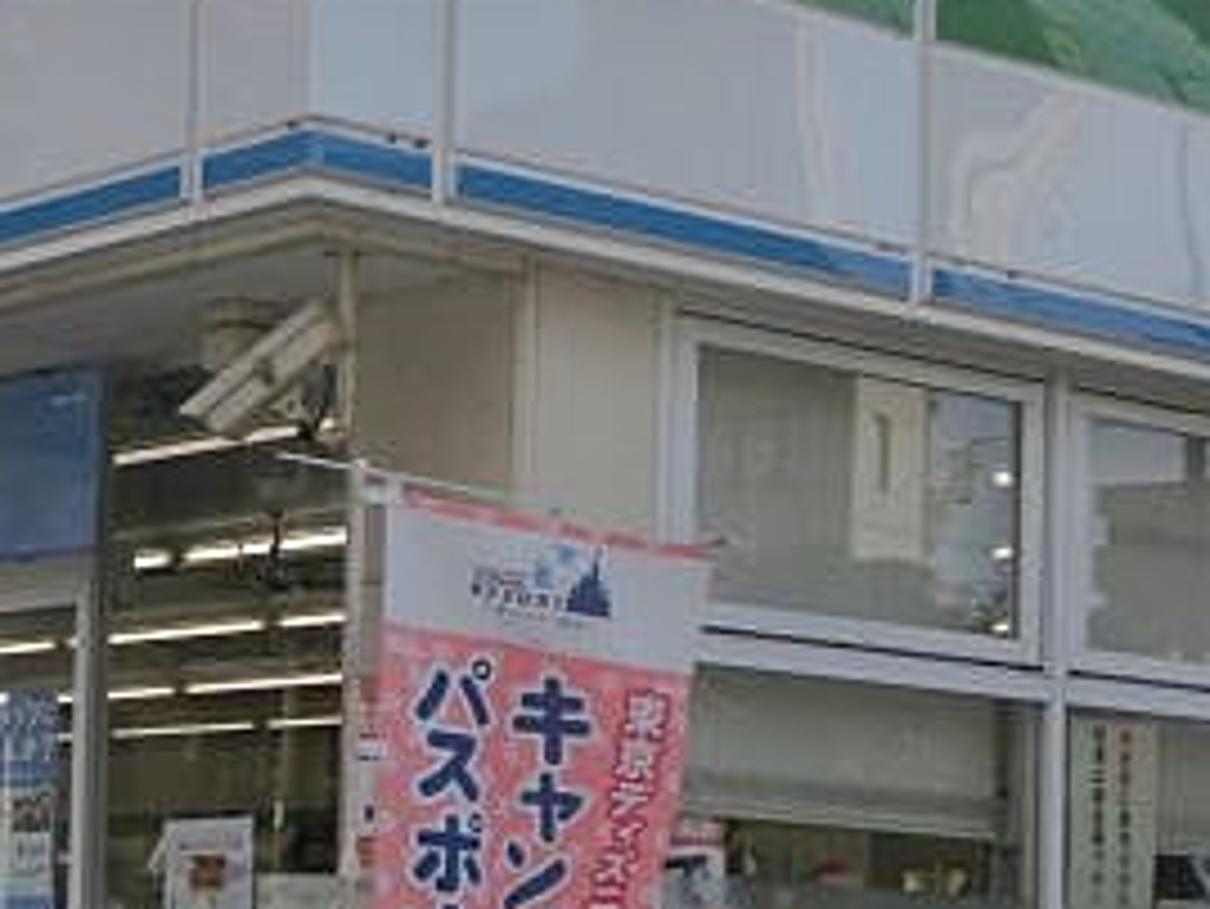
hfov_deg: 18.8
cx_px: -144
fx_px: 3497
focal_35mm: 100
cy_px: 688
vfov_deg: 14.7
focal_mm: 7.4
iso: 80
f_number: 4.4
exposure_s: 1/640
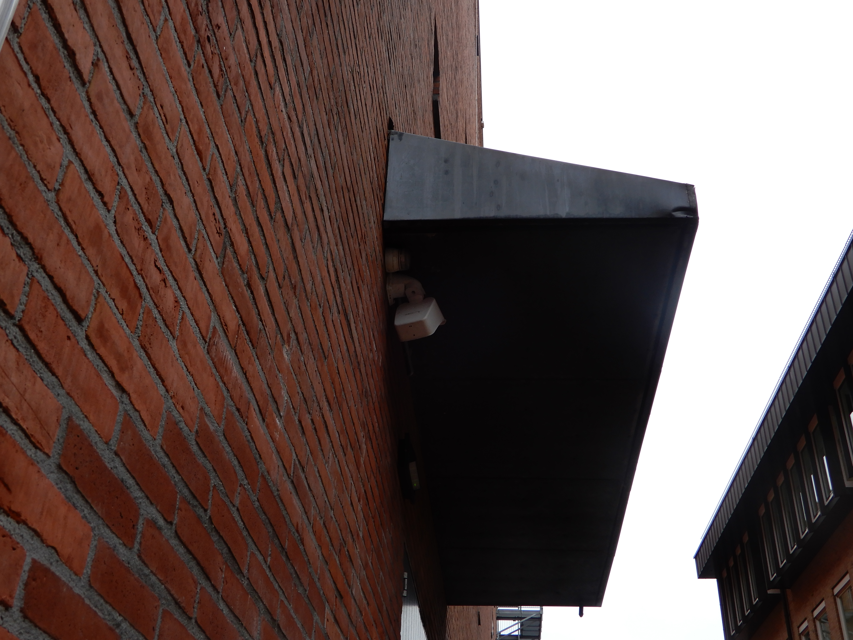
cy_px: 320
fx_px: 1035
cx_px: 426
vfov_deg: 34.3
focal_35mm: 42
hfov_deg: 44.8
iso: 80
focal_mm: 7.5
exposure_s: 1/50
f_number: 4
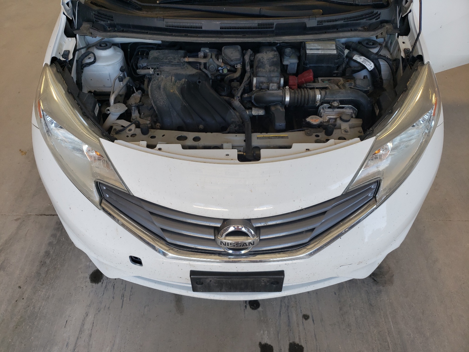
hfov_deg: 67.3
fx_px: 352
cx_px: 234
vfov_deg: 53.1
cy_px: 176
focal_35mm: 26
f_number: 1.5
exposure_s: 1/189
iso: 50
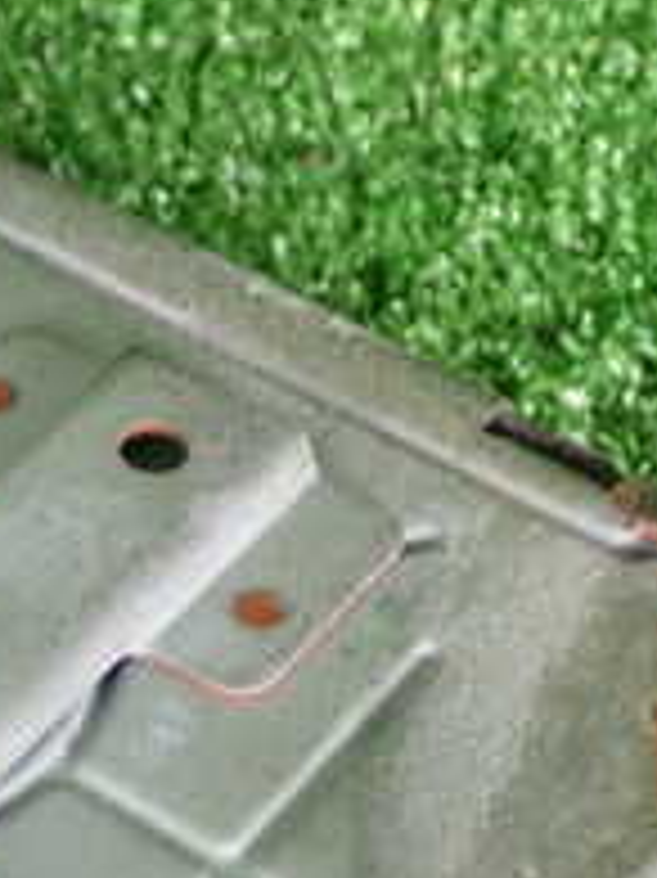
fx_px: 2812
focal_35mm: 111
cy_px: 761
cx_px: -153
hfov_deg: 13.0
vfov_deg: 17.5
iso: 200
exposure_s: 1/50
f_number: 2.5
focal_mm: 6.37
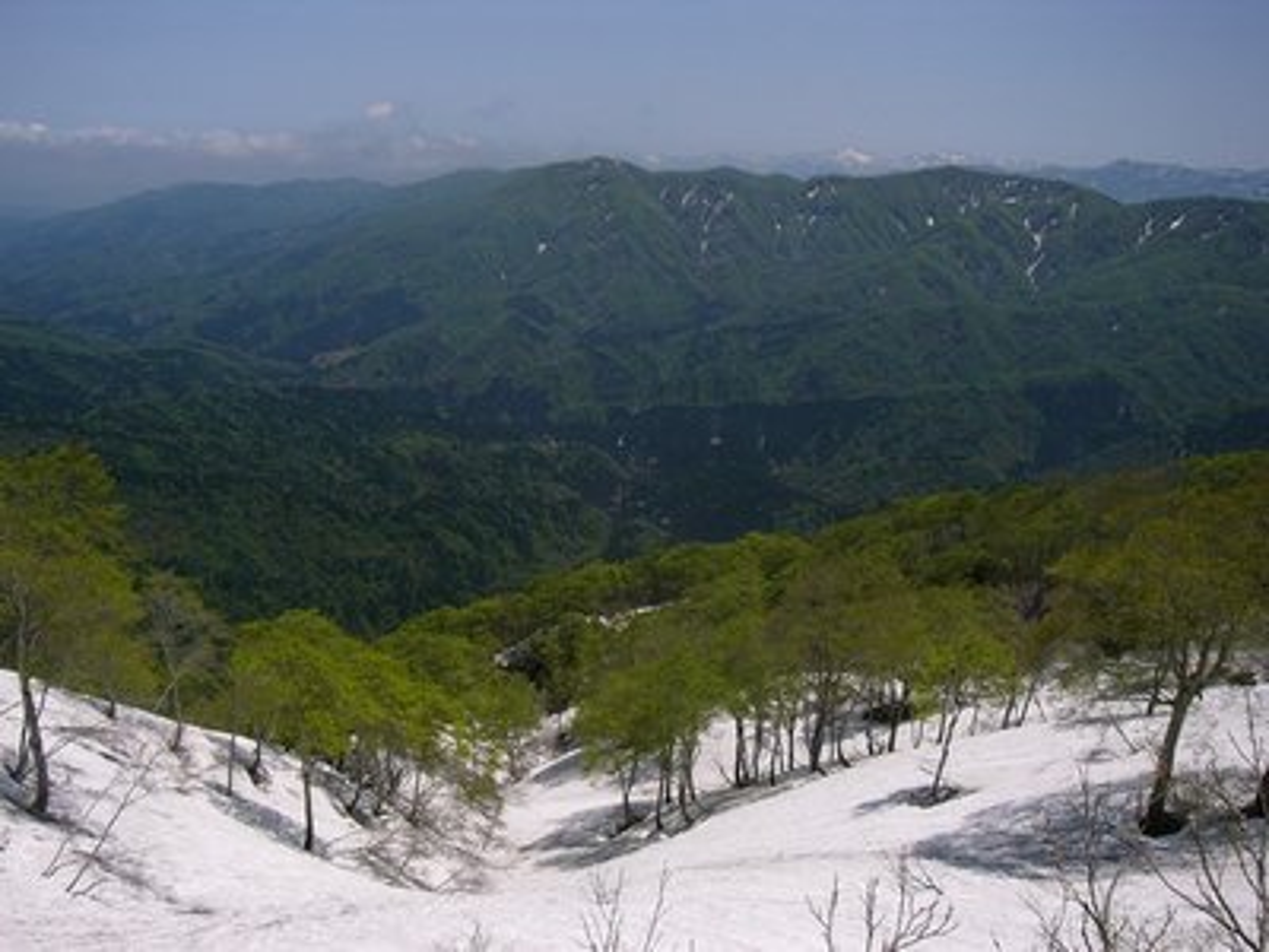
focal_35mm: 35
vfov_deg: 40.7
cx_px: 634
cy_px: 476
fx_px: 1283
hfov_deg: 52.6
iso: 50
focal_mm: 5.8
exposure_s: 1/400
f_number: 8
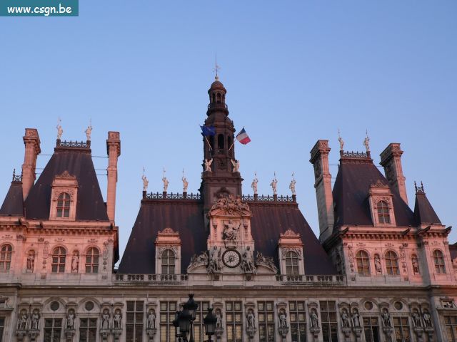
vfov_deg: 32.2
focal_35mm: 45
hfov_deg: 42.1
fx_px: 594
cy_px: 171
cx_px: 228
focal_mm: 7.4
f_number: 2.8
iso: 80
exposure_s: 1/100
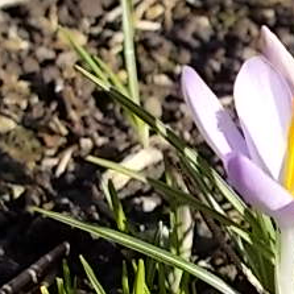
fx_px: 730
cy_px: 211
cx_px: 376
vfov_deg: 22.6
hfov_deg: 20.8
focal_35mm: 76
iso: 80
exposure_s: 1/400
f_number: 3.4
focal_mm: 5.3
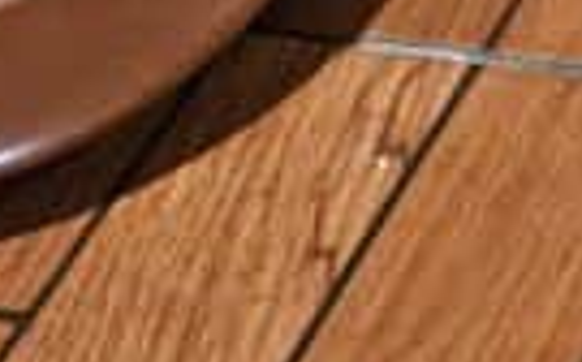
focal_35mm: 185
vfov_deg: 6.8
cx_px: 1487
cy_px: -452
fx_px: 2931
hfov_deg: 9.7
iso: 1250
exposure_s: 1/34
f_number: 1.8
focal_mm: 5.4
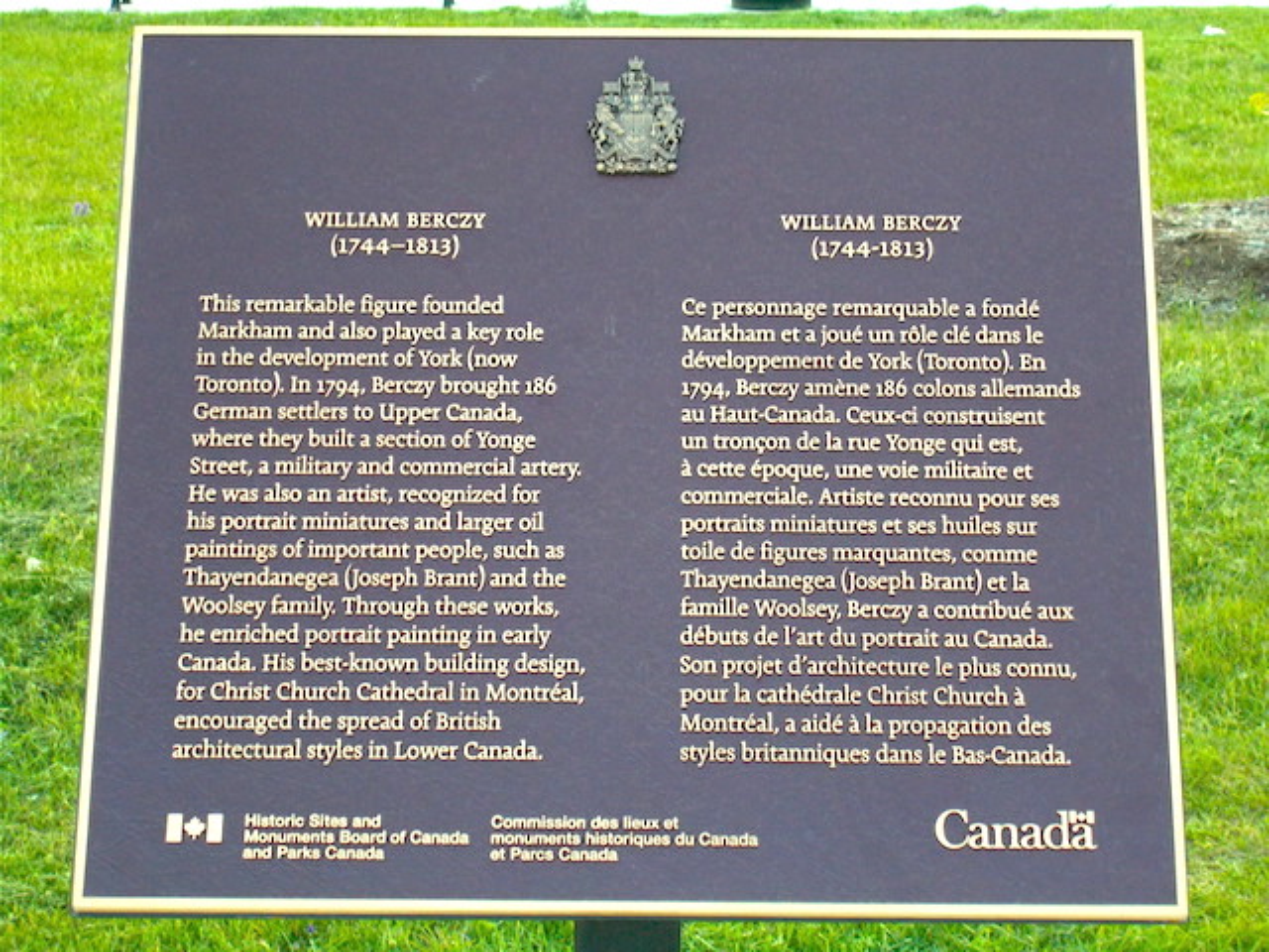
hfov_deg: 22.8
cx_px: 634
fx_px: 3153
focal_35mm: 86
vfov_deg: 17.2
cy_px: 476
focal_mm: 15.4
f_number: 6.3
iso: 200
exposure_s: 1/40
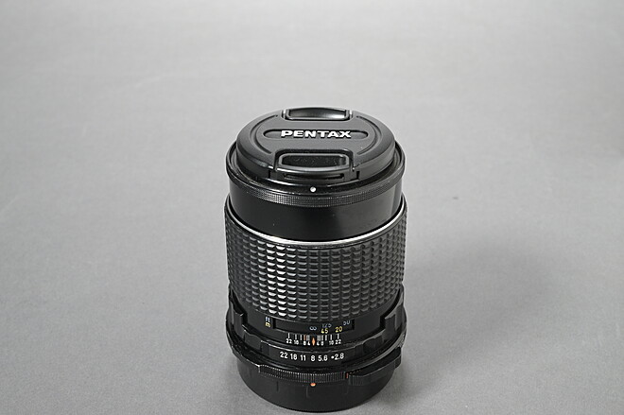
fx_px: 901
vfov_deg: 26.0
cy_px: 208
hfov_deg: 38.2
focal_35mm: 52
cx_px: 312
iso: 400
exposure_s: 1/4
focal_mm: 35
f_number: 8
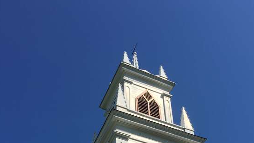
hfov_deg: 44.5
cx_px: 136
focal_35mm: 46
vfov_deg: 23.4
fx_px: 310
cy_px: 178
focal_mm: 4.15
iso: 25
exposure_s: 1/1508
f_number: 2.2
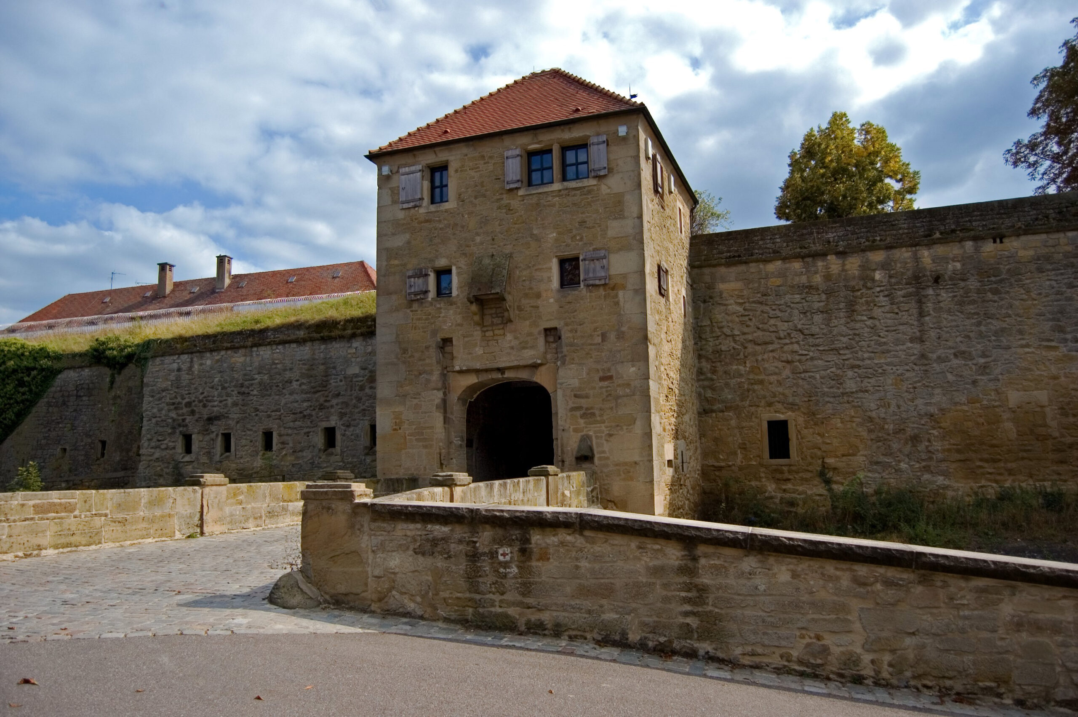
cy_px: 358
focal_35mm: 27
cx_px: 539
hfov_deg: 67.4
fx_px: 808
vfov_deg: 47.8
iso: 200
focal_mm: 18
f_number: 4.5
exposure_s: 1/1250
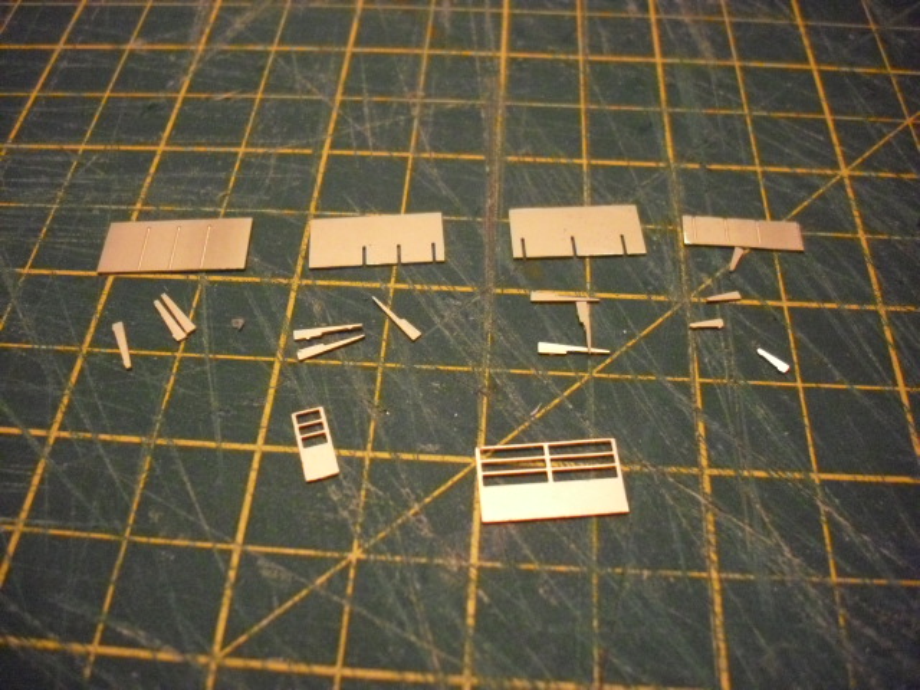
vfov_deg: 37.7
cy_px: 345
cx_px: 460
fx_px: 1010
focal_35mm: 38
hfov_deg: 49.0
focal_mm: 6.2
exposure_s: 1/60
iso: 800
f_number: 2.8
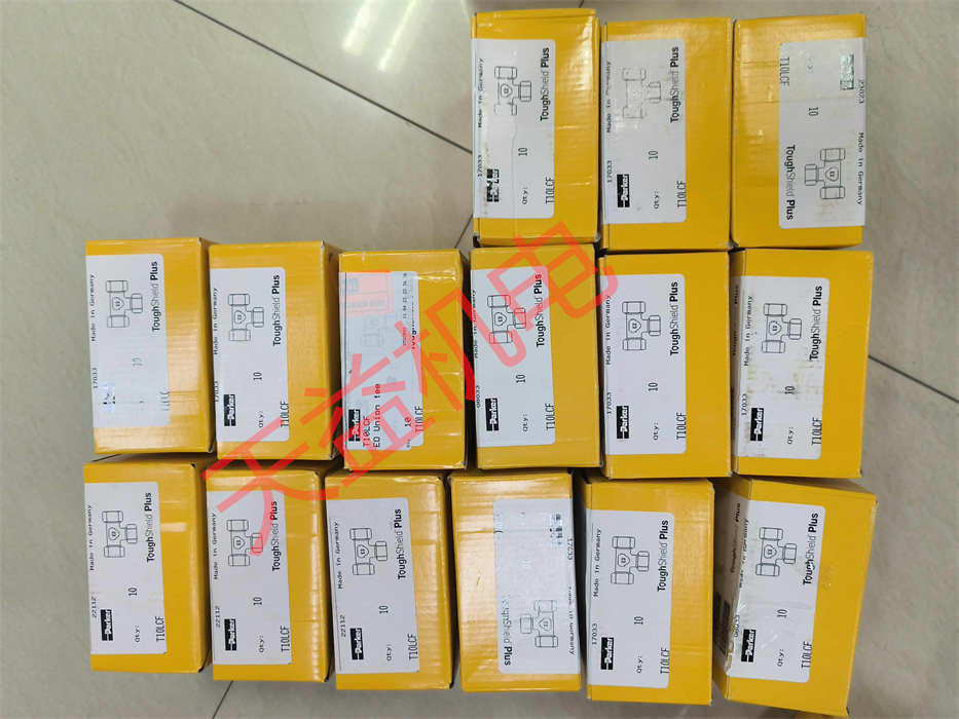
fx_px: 748
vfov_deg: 51.4
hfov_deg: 65.3
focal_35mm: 27
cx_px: 480
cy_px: 360
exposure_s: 1/25
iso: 1109
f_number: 1.9
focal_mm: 5.52
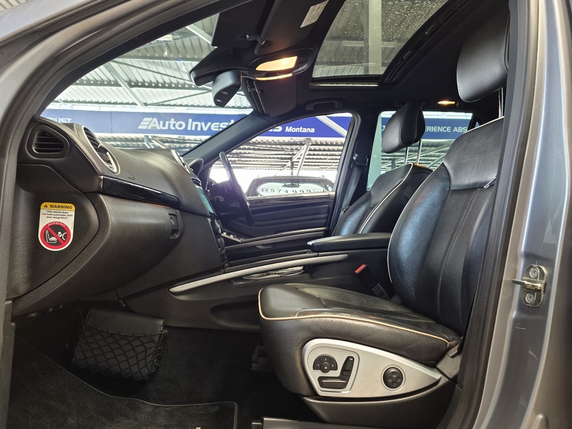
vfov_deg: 58.9
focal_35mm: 23
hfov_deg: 73.9
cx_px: 286
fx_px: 380
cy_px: 214
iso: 200
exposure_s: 1/100
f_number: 1.7
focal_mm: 6.25
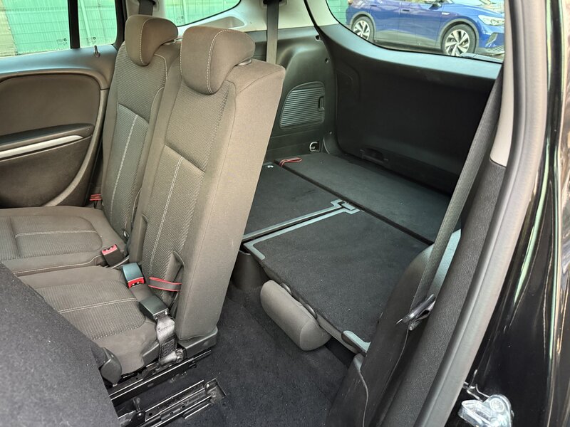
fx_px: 395
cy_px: 214
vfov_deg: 56.8
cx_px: 285
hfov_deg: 71.6
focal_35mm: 24
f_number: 1.78
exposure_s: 1/40
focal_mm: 6.76
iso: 1000
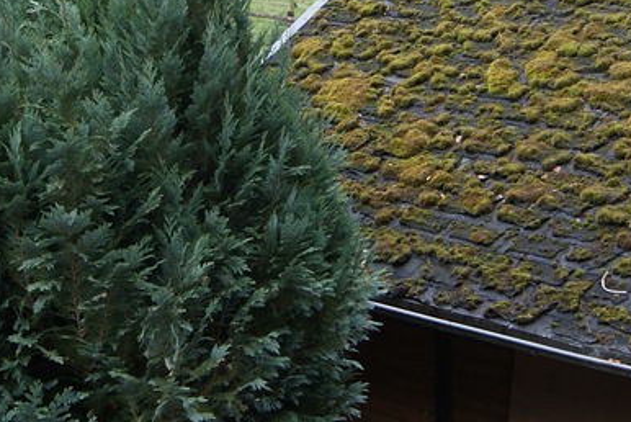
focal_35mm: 105
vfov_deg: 13.0
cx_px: 226
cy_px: 65
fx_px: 1842
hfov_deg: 19.4
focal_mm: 18
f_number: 4.5
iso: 100
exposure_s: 1/40
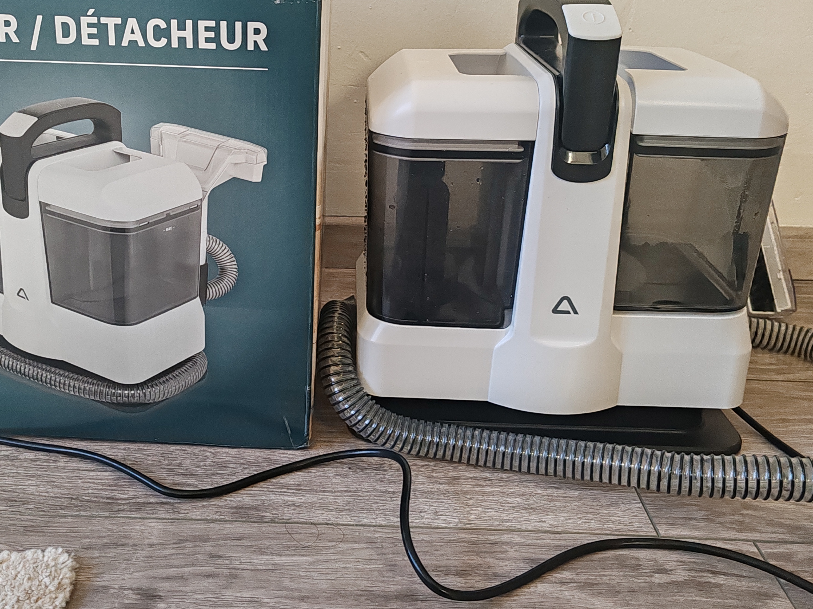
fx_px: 846
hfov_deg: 50.8
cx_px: 302
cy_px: 204
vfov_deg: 39.2
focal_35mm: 36
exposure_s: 1/50
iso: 2000
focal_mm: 6.12
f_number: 1.9
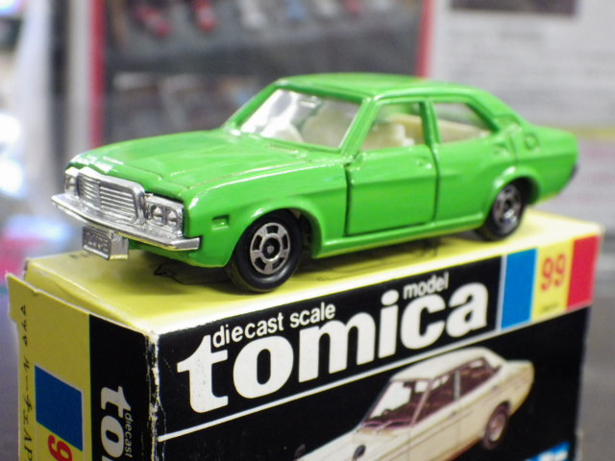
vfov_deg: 24.8
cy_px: 230
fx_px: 1048
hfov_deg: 32.7
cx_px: 308
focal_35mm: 59
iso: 800
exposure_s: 1/25
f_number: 4
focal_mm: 10.7
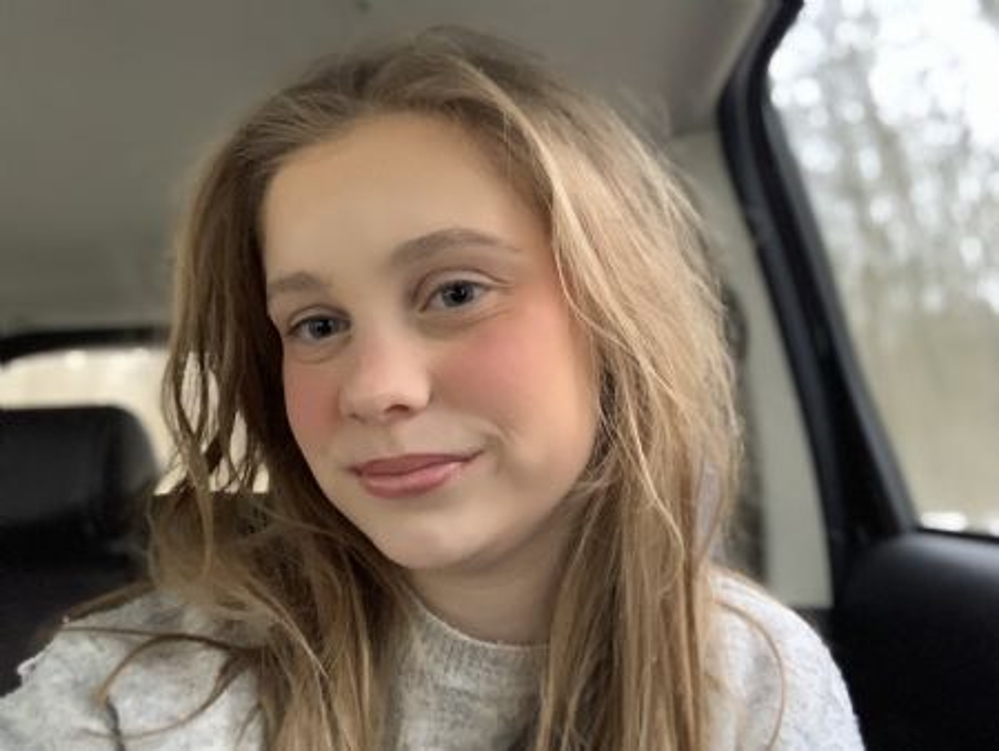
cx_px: 500
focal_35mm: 32
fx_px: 924
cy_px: 376
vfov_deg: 44.2
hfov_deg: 56.8
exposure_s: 1/30
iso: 500
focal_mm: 2.87
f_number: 2.2
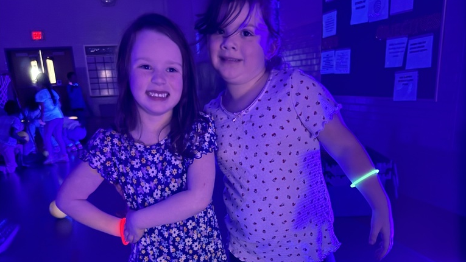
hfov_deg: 56.6
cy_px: 238
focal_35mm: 35
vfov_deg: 32.0
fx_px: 432
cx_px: 233
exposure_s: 1/15
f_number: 1.78
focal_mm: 6.76
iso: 2000
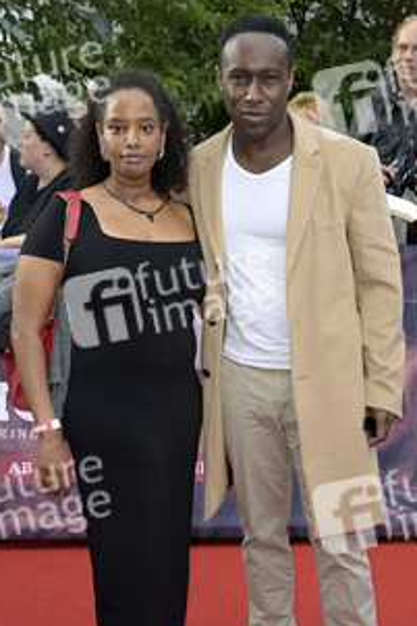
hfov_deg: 25.5
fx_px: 922
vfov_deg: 37.2
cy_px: 402
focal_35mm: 53
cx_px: 230
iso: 400
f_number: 5.6
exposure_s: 1/200
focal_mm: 40
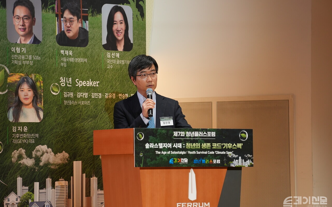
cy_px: 101
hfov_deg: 10.2
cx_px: 166
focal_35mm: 205
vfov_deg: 6.4
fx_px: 1855
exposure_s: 1/100
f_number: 5.6
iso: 1600
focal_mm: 200
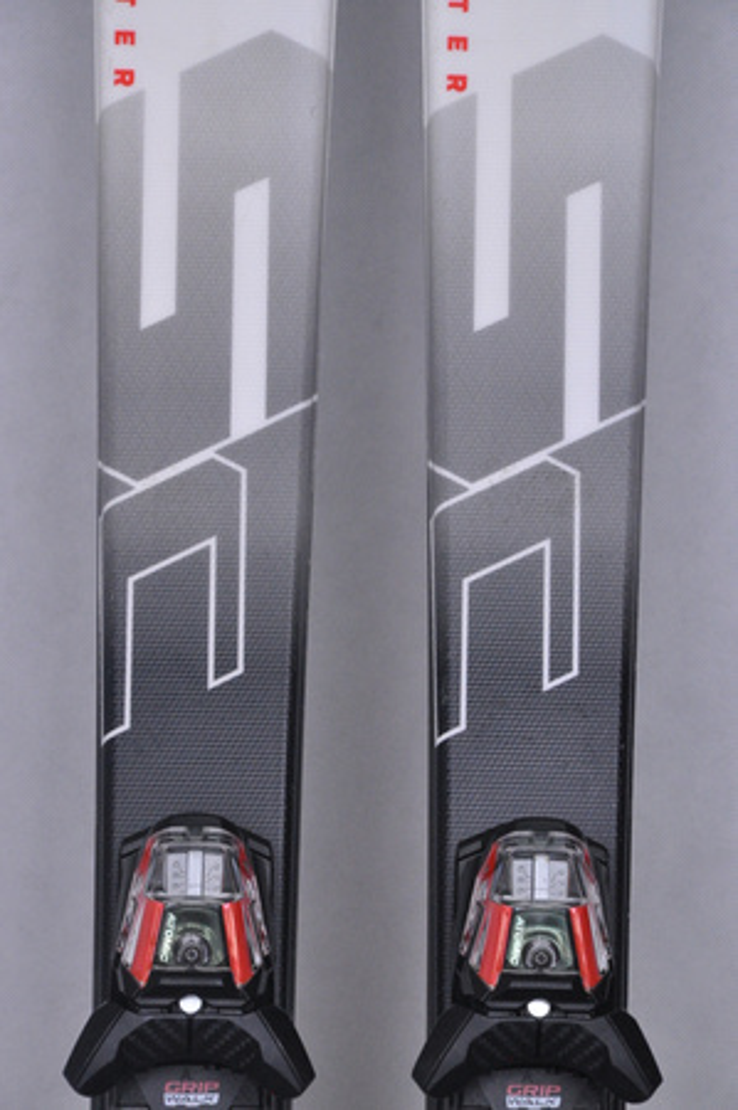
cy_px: 555
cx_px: 369
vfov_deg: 13.1
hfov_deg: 8.7
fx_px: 4854
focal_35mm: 158
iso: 3200
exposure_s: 1/125
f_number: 9.5
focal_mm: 105
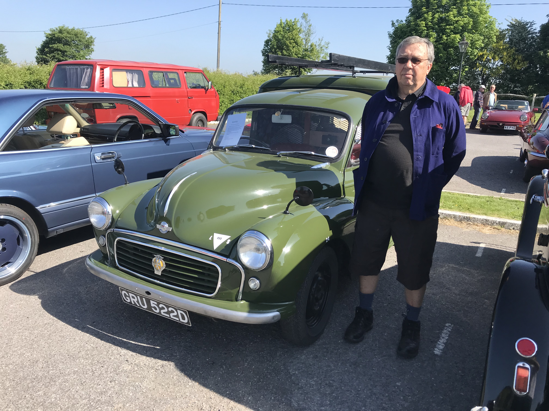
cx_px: 274
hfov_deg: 63.4
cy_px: 206
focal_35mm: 28
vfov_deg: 49.7
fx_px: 444
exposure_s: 1/1126
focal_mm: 3.99
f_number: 1.8
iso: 20
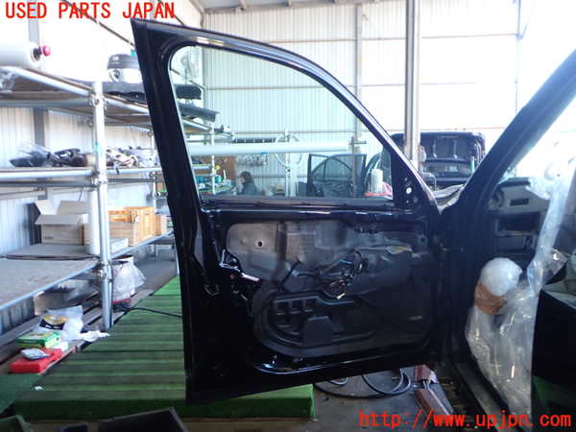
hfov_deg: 60.0
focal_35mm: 30
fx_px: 499
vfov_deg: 46.8
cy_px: 216
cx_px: 288
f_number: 2.3
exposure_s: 1/50
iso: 200
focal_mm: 5.4
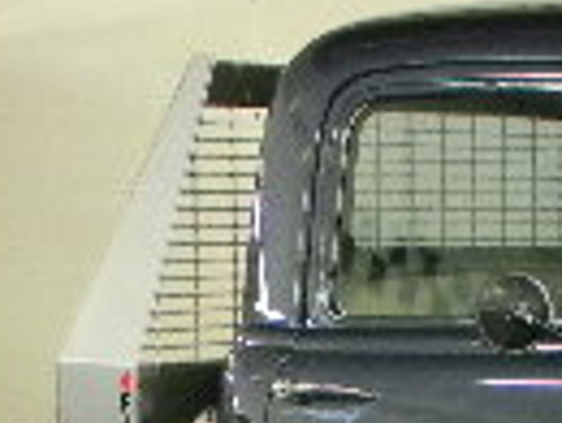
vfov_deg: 8.2
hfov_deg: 11.0
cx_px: 631
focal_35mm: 177
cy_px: 626
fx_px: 2879
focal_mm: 6.4
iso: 200
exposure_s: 1/5.1
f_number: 3.7
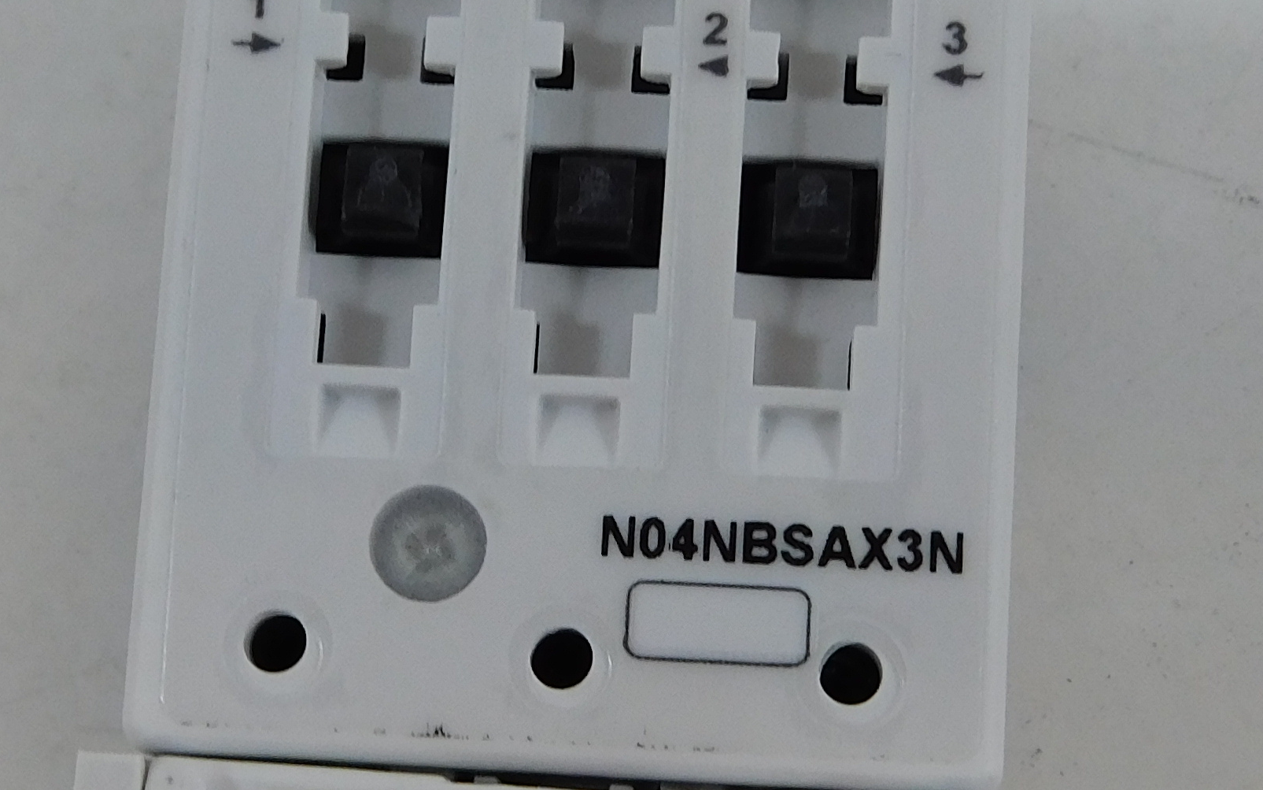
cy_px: 593
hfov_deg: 29.4
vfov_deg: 18.5
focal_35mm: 70
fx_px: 2409
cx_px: 576
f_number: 3
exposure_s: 1/60
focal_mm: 4
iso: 125
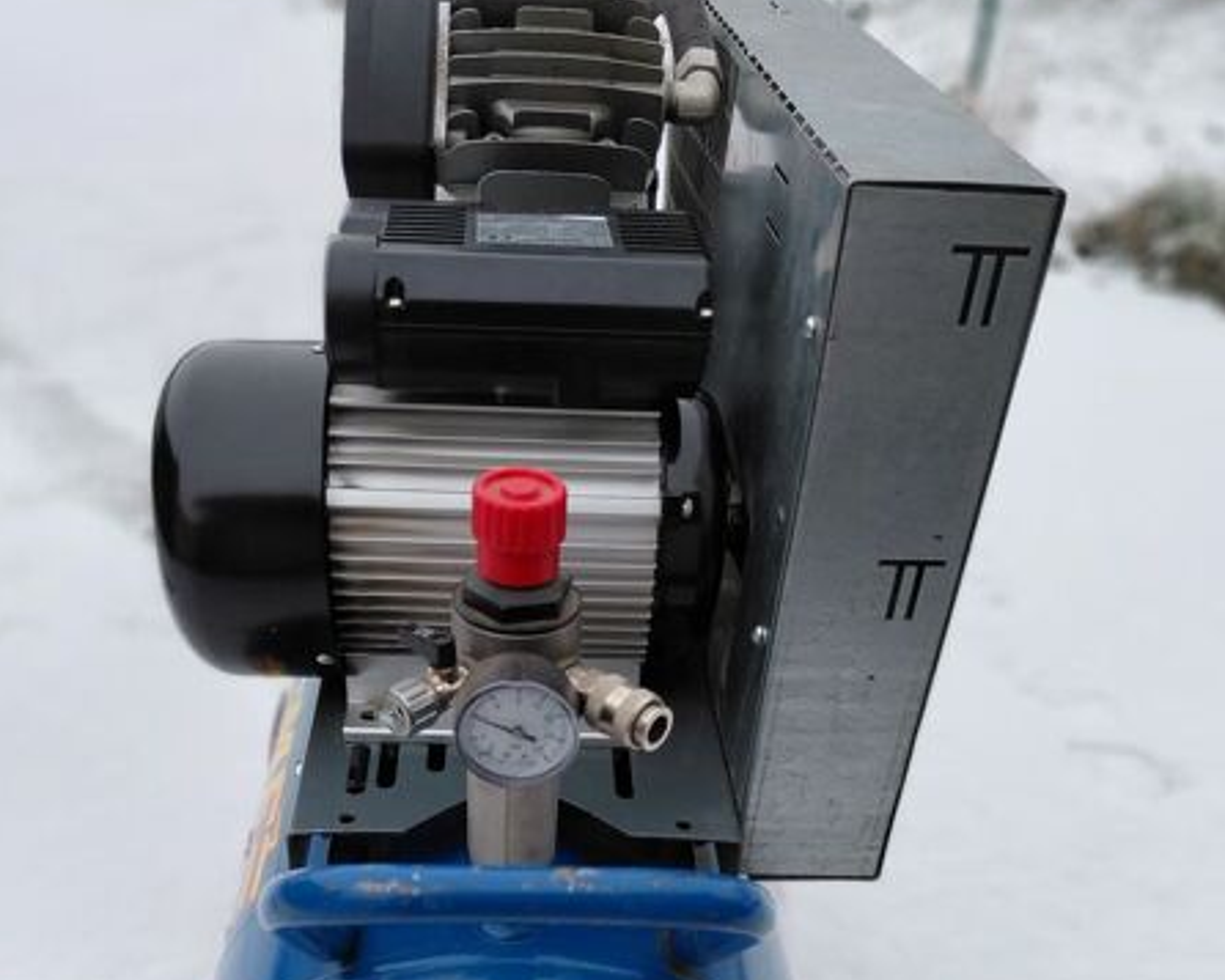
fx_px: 1269
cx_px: 588
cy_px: 843
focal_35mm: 35
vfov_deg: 39.8
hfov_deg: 51.5
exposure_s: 1/497
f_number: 1.8
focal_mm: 4.69
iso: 50
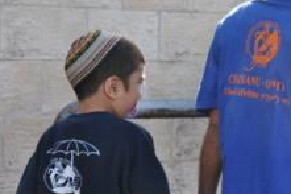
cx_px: 195
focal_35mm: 146
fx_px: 1179
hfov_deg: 14.0
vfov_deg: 9.4
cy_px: 67
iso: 200
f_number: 6.3
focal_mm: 48
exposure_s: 1/160
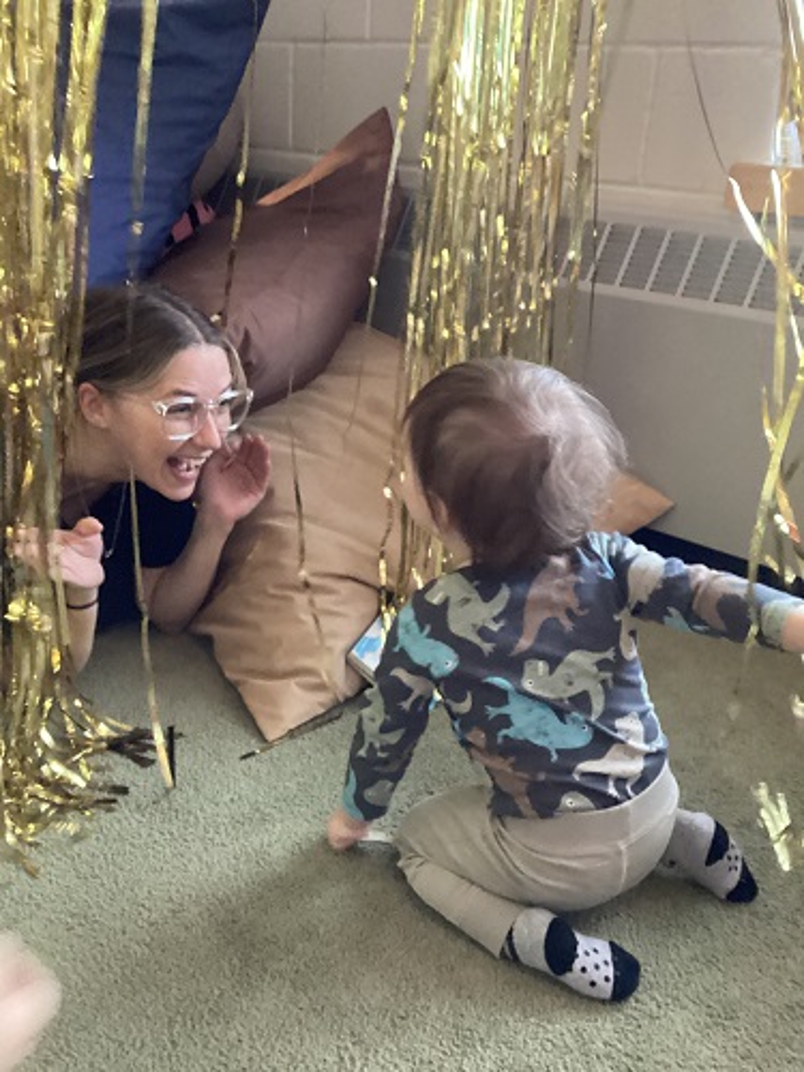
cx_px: 402
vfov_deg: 58.4
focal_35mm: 31
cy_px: 536
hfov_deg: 45.4
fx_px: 960
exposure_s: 1/25
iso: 800
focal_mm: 3.3
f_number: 2.4
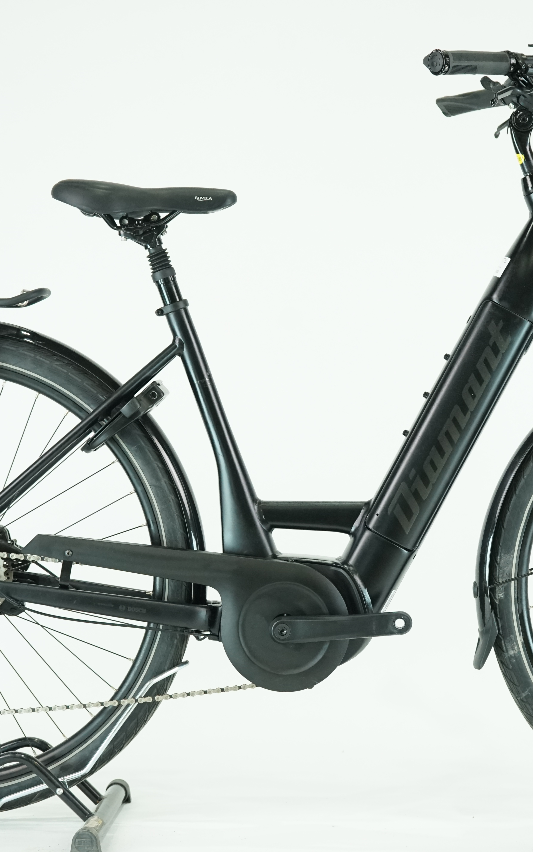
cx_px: 346
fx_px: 2068
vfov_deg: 23.3
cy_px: 427
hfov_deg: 14.7
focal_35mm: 89
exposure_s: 1/200
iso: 2000
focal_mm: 58
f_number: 5
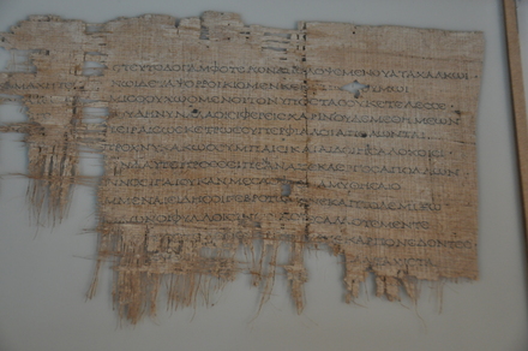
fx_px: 1098
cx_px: 264
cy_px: 176
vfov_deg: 18.1
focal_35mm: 75
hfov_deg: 27.0
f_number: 4.8
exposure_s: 1/30
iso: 1000
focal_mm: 50
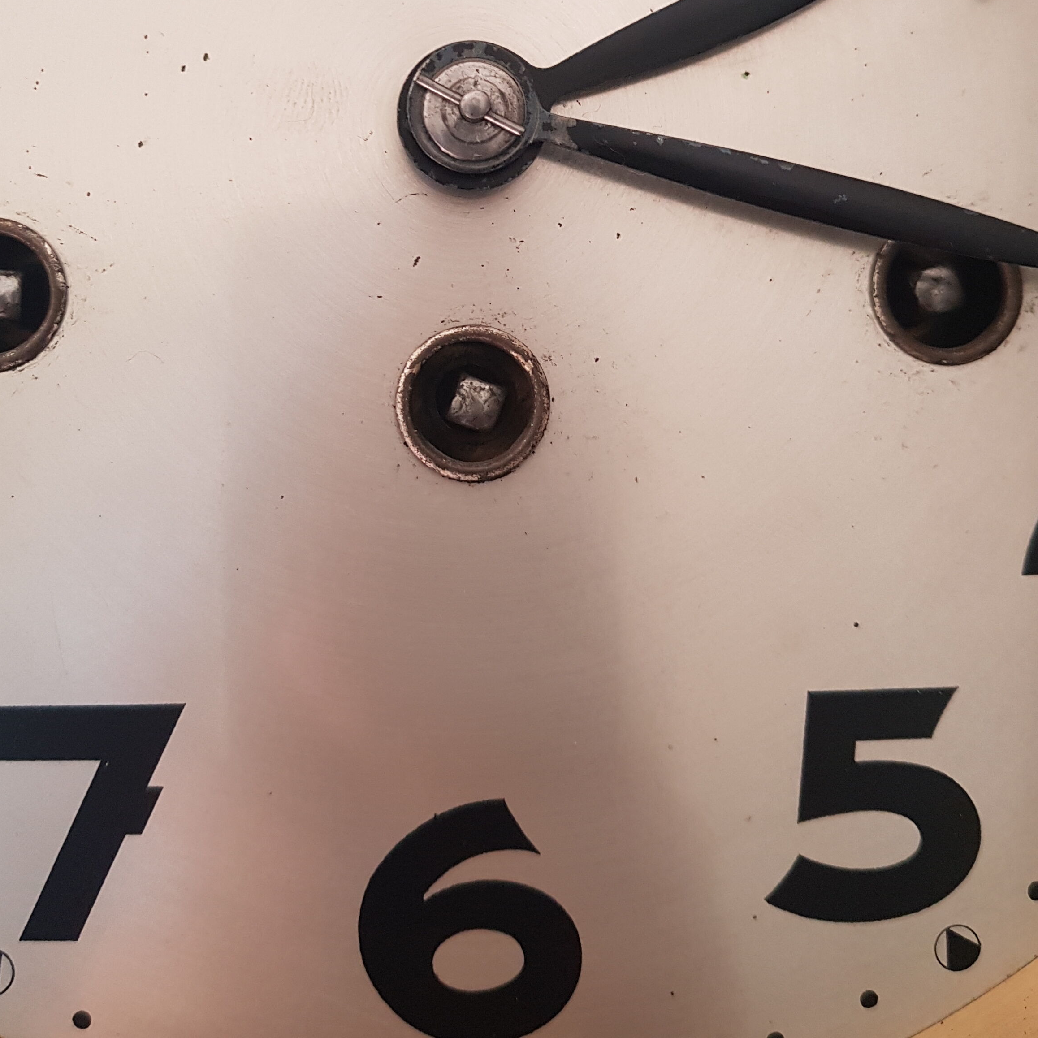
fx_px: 1357
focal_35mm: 40
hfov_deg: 41.7
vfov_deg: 40.6
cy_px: 256
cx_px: 432
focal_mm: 4.2
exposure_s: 1/50
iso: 160
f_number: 1.7
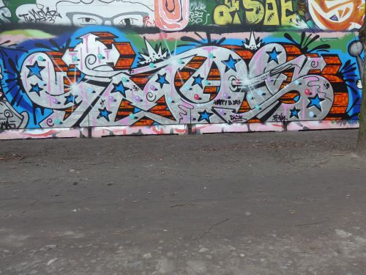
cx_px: 183
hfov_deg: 61.7
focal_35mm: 29
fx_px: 307
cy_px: 138
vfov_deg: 48.2
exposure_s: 1/200
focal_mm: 6
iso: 80
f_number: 2.8
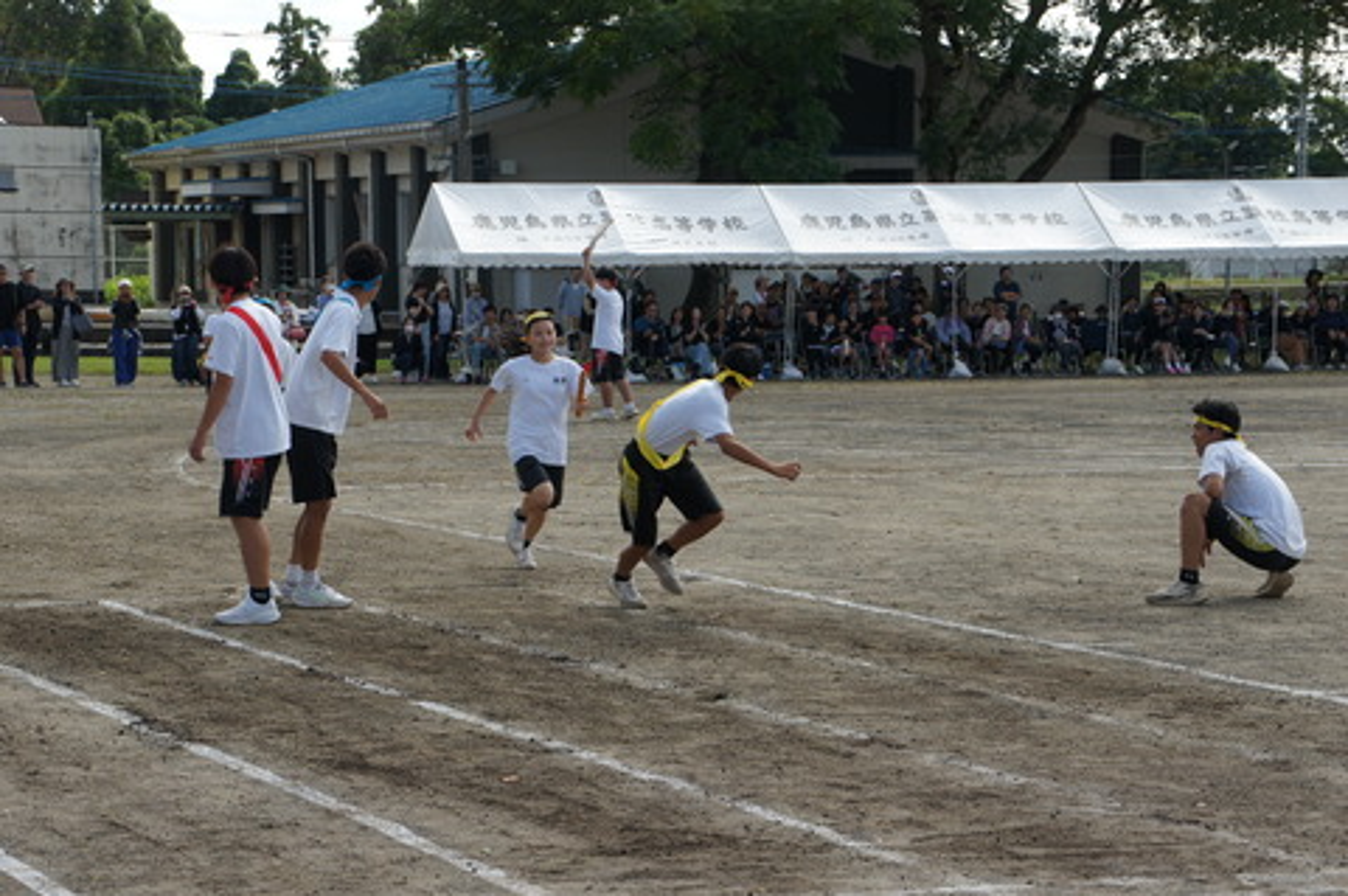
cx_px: 674
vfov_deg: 13.2
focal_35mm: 104
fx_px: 3871
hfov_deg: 19.8
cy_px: 448
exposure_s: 1/320
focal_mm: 69
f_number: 9
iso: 200
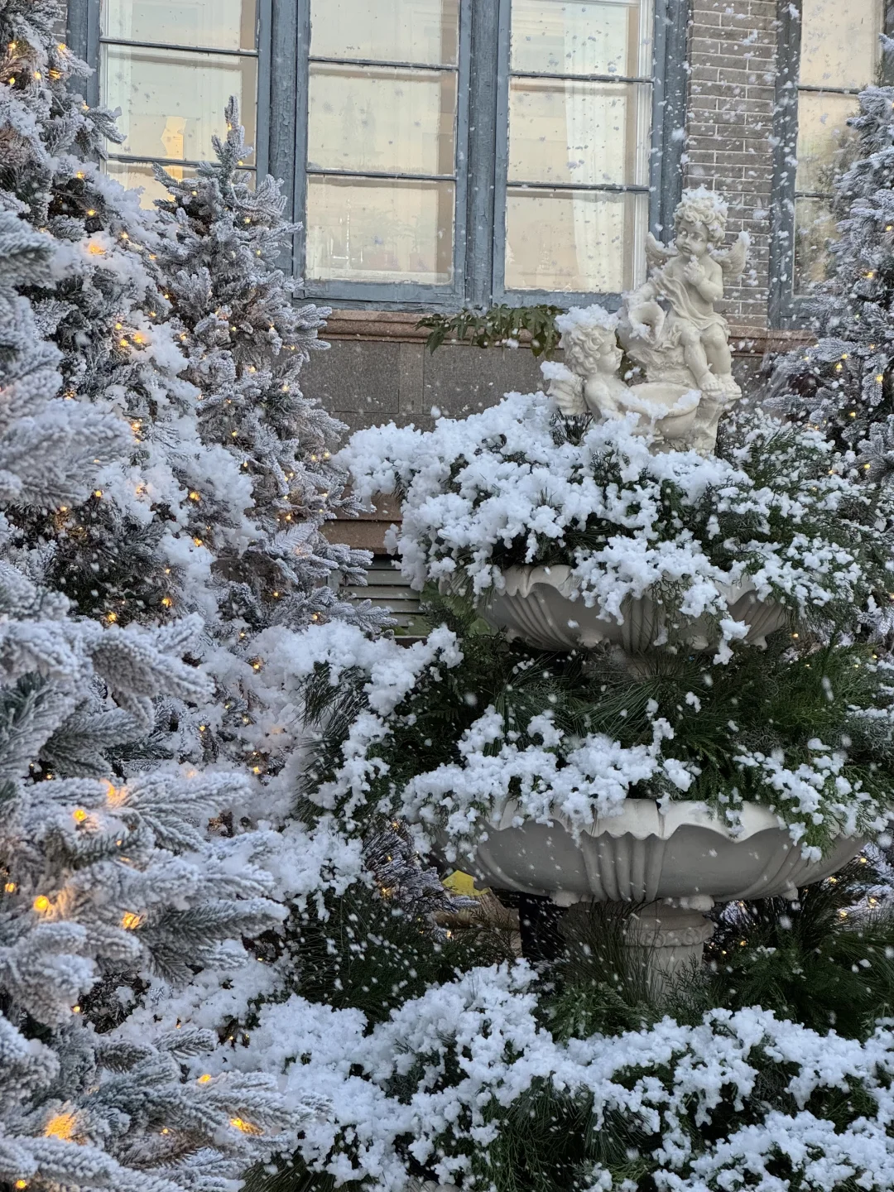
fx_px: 2651
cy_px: 596
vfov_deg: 25.3
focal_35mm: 77
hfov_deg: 19.1
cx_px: 447
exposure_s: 1/100
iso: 160
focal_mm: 9
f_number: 2.8
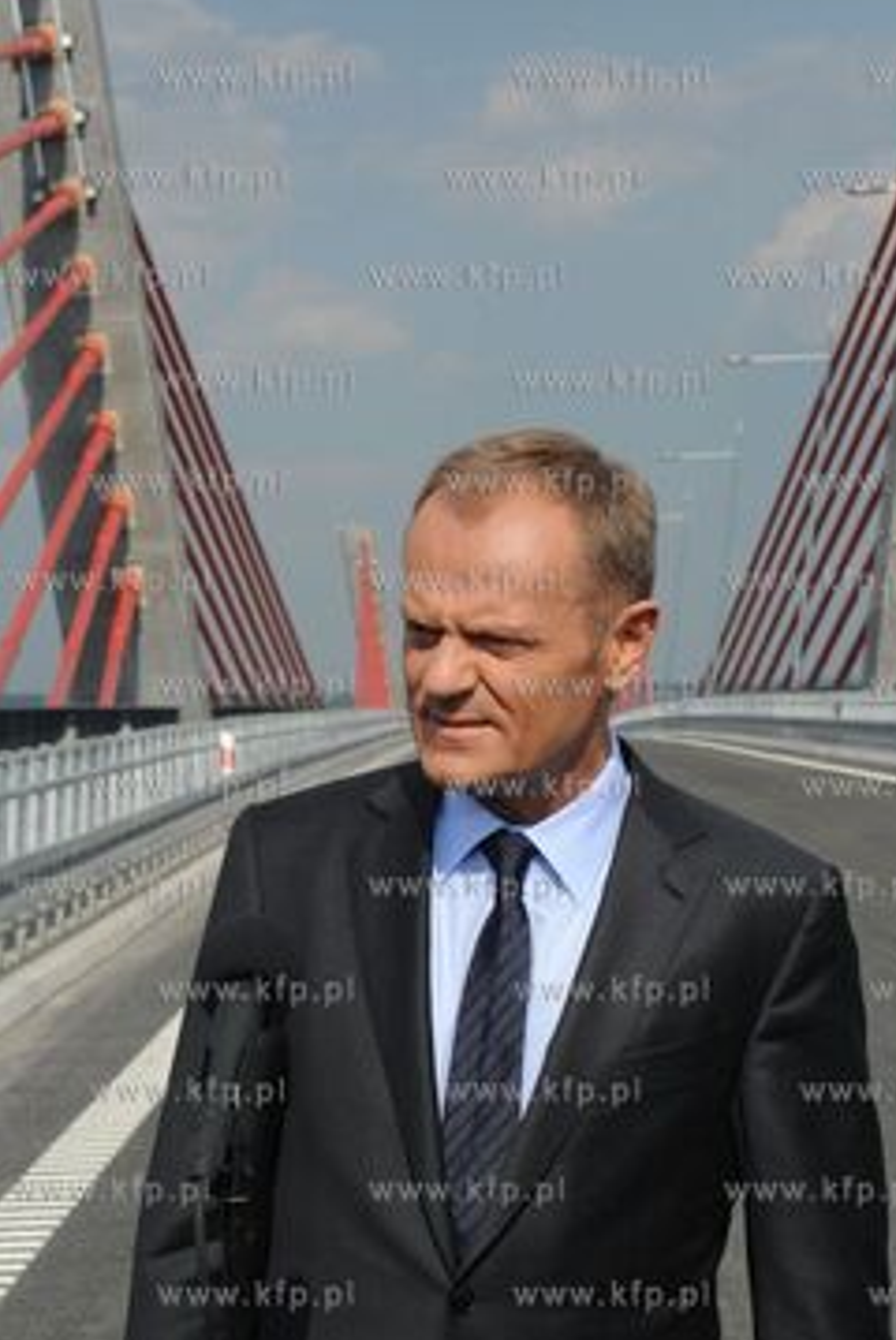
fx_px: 2906
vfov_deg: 26.0
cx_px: 495
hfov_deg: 17.5
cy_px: 679
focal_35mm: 78
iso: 500
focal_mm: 70
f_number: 16
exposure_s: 1/640
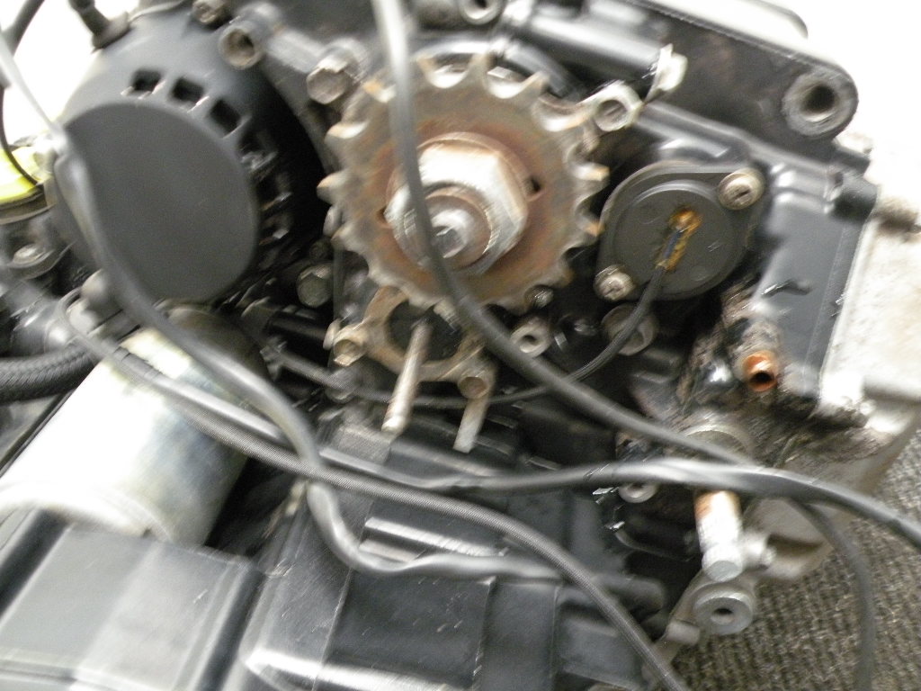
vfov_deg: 42.9
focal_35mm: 33
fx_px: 878
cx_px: 460
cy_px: 346
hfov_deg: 55.4
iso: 400
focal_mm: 5.8
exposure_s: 1/16.4
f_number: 3.2
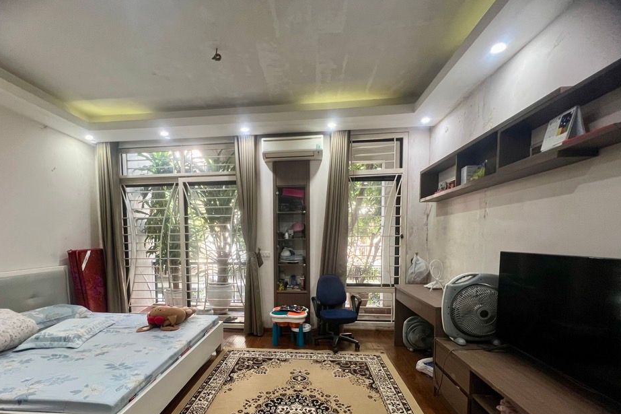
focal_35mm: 15
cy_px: 257
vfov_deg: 76.0
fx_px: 259
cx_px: 278
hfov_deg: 100.0
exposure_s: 1/50
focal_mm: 1.57
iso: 200
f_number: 1.8
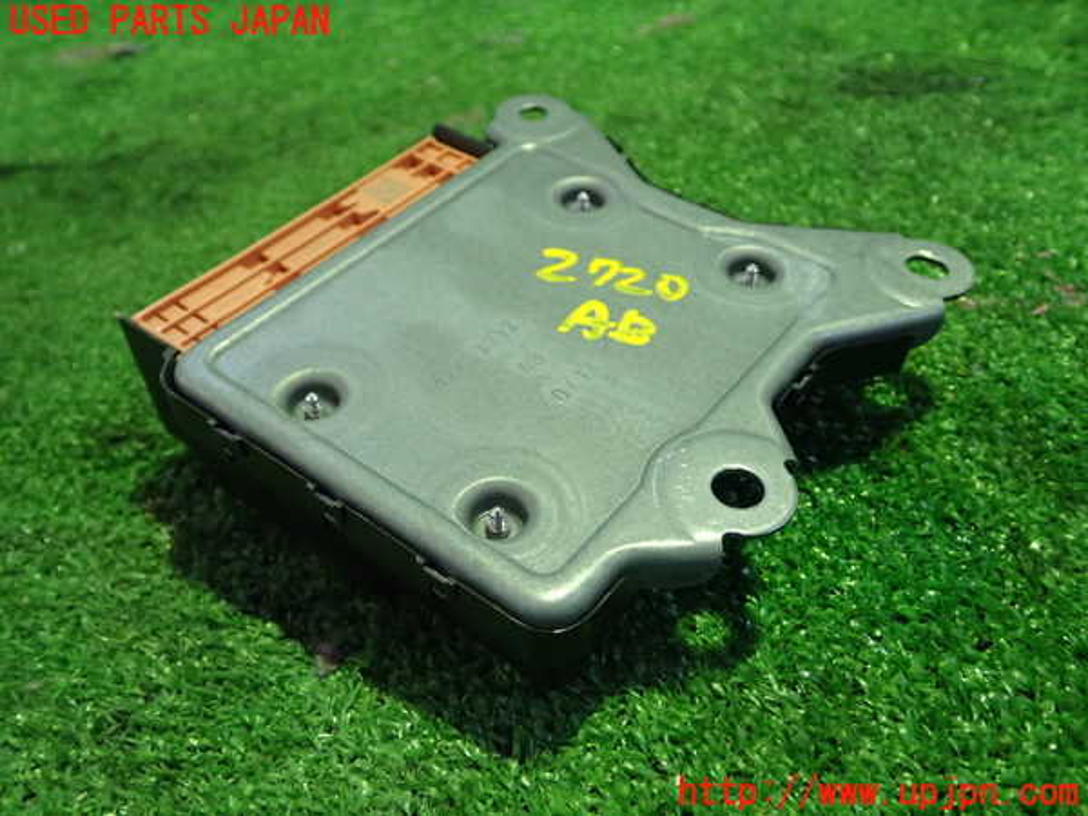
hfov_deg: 56.8
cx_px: 544
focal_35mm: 32
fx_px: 1006
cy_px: 408
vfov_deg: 44.2
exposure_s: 1/30
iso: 640
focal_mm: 5.79
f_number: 2.4
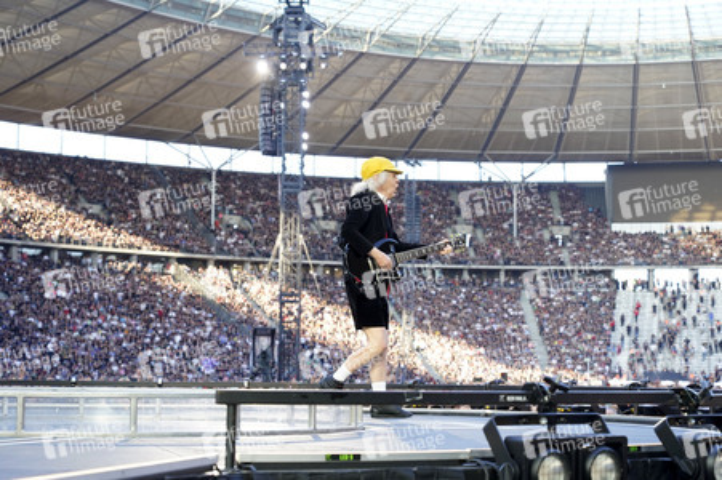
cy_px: 240
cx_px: 361
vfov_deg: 22.2
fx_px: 1222
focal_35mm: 61
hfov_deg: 32.9
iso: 1600
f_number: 5
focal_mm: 61
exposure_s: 1/400
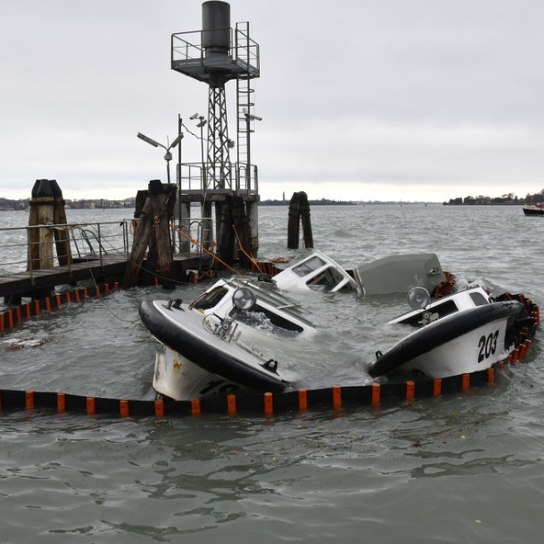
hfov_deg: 52.3
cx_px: 314
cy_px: 271
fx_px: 551
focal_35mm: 31
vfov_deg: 52.5
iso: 640
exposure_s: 1/400
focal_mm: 16
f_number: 10
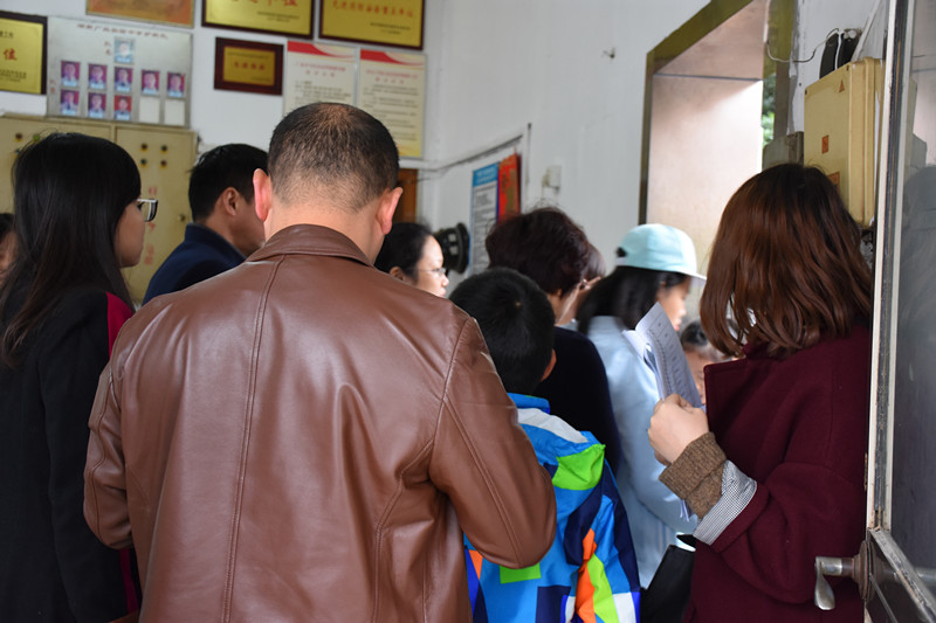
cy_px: 312
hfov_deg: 47.9
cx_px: 468
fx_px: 1053
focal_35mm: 40
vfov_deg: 33.0
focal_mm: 27
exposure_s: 1/80
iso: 800
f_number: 4.5
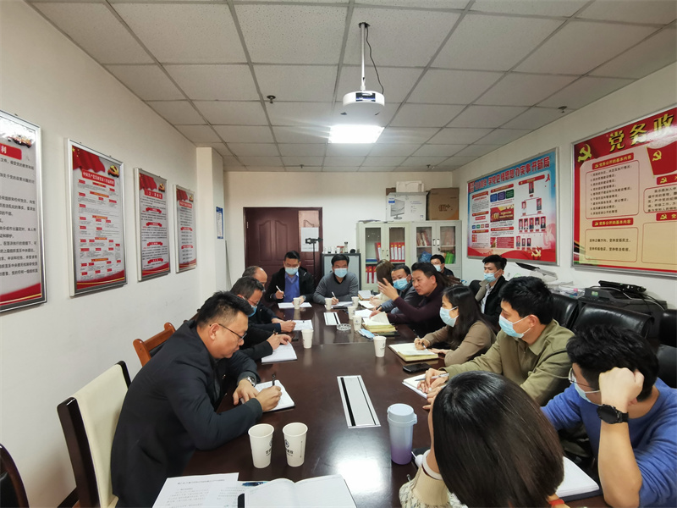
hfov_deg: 91.0
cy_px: 254
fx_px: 332
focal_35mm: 17
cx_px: 338
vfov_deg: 74.7
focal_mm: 2.26
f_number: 2.2
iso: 320
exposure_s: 1/25
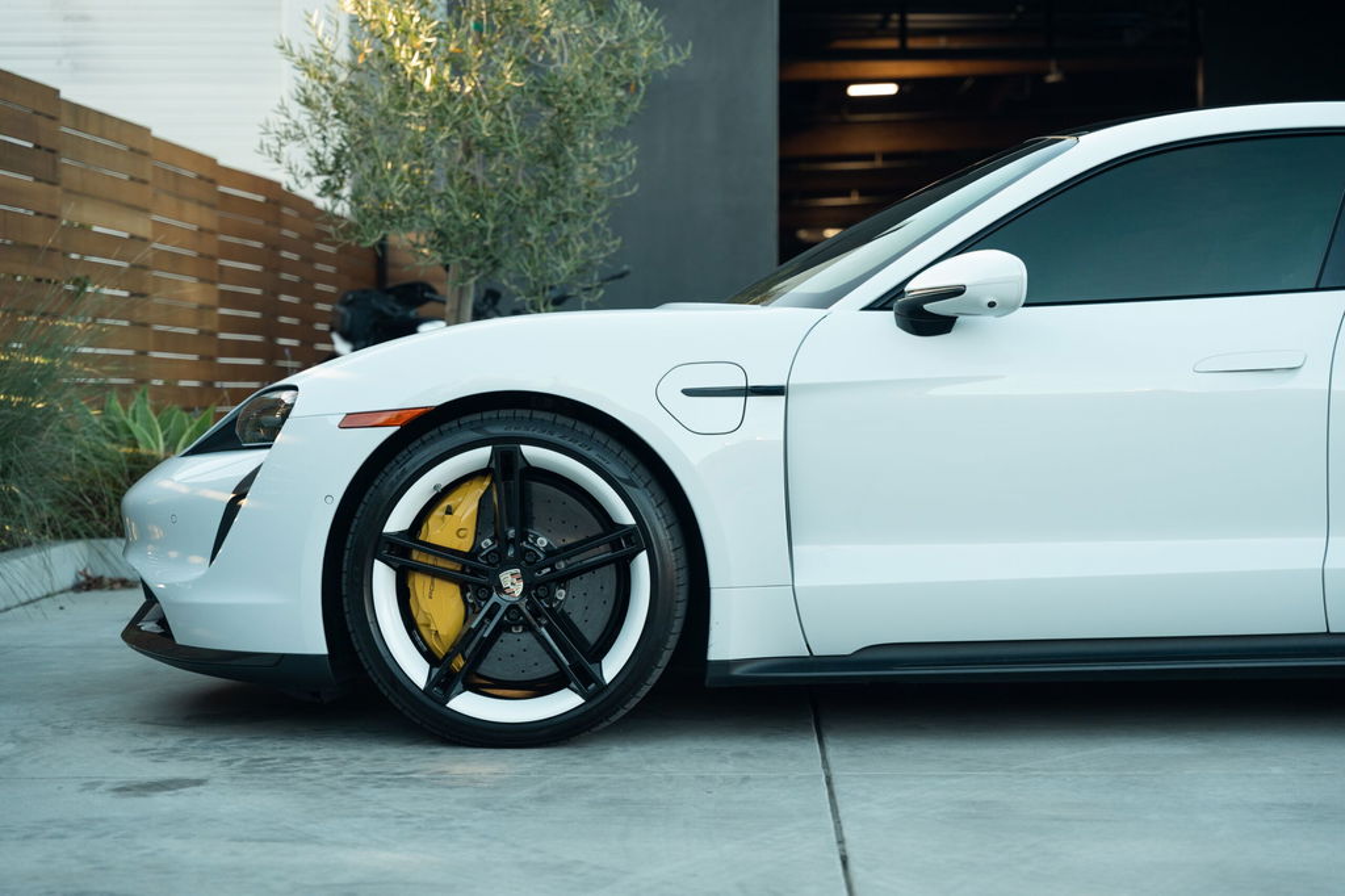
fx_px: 2614
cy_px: 448
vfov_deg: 19.4
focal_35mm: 70
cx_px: 672
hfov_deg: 28.9
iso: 250
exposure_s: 1/200
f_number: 2.8
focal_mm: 70
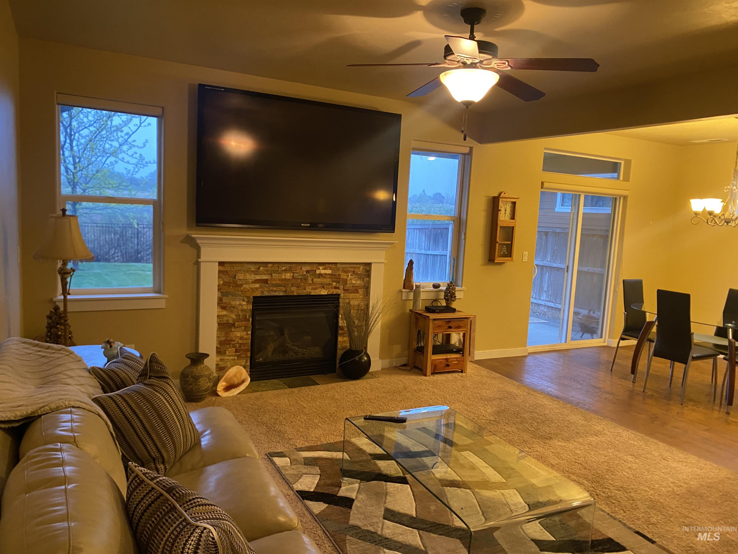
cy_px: 277
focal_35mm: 26
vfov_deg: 53.1
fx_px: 554
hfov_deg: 67.3
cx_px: 369
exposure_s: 1/40
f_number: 1.8
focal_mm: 4.25
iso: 400
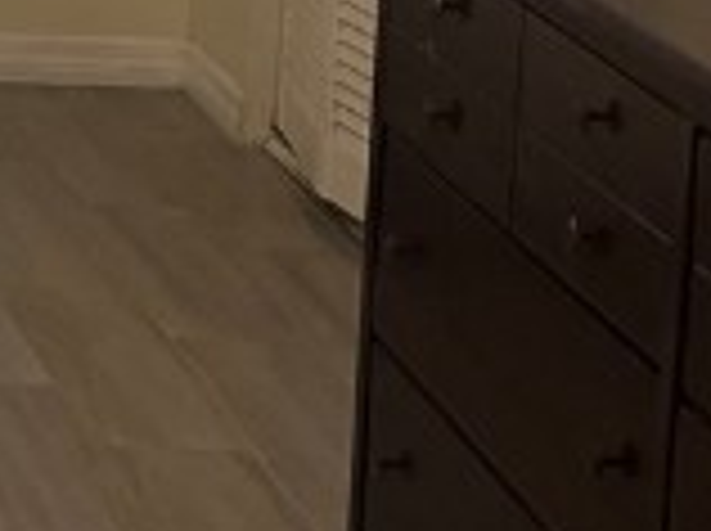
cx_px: -513
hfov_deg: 11.8
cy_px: -522
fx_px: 3199
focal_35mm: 156
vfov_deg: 9.0
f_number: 1.78
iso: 400
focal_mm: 6.76
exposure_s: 1/60
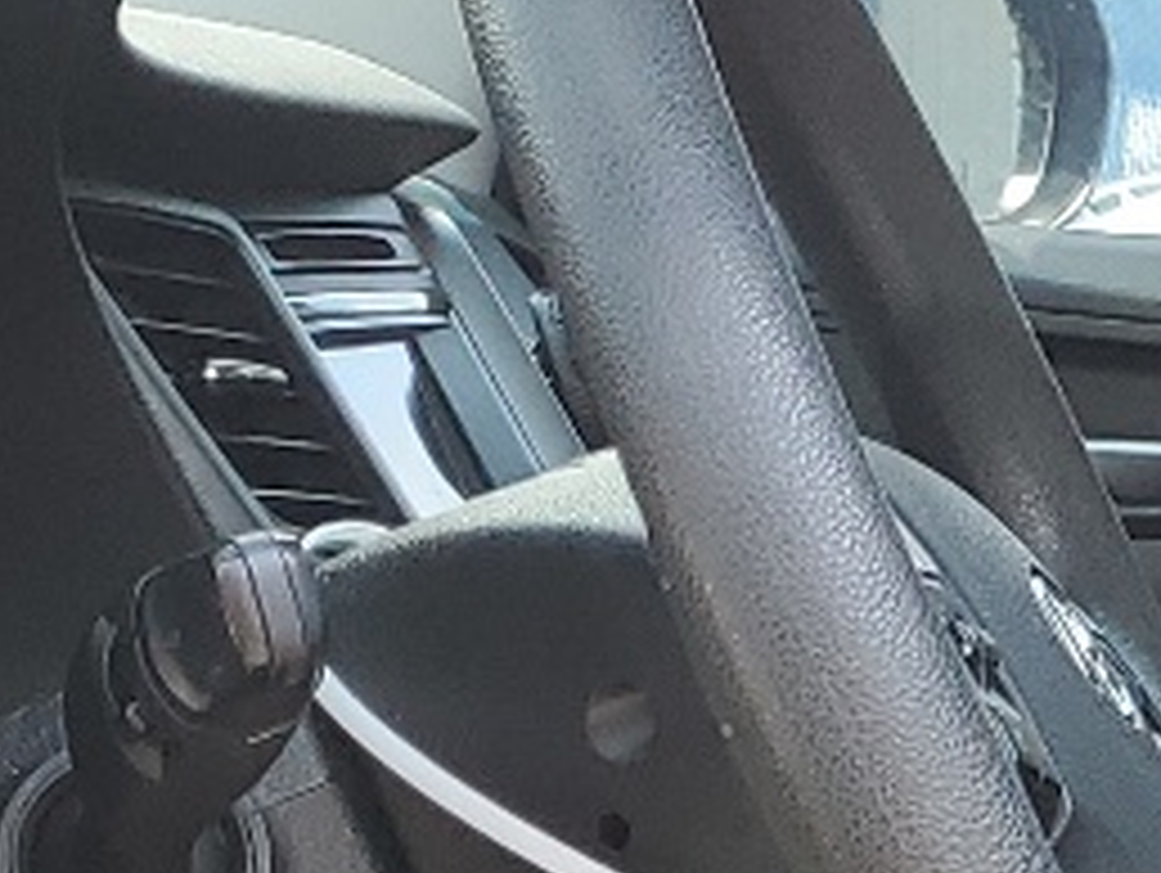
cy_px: 1804
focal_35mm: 161
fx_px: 5405
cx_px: 2210
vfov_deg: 8.7
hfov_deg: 11.3
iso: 50
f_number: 1.5
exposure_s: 1/233
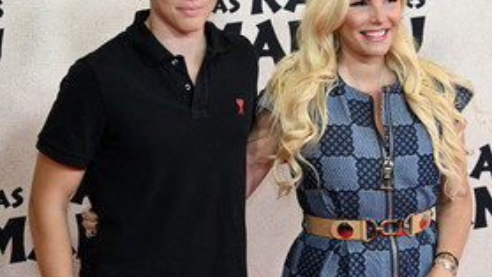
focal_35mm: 127
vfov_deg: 9.6
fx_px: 1657
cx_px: 278
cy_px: 141
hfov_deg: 16.9
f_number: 5.6
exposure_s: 1/160
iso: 1000
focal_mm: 75
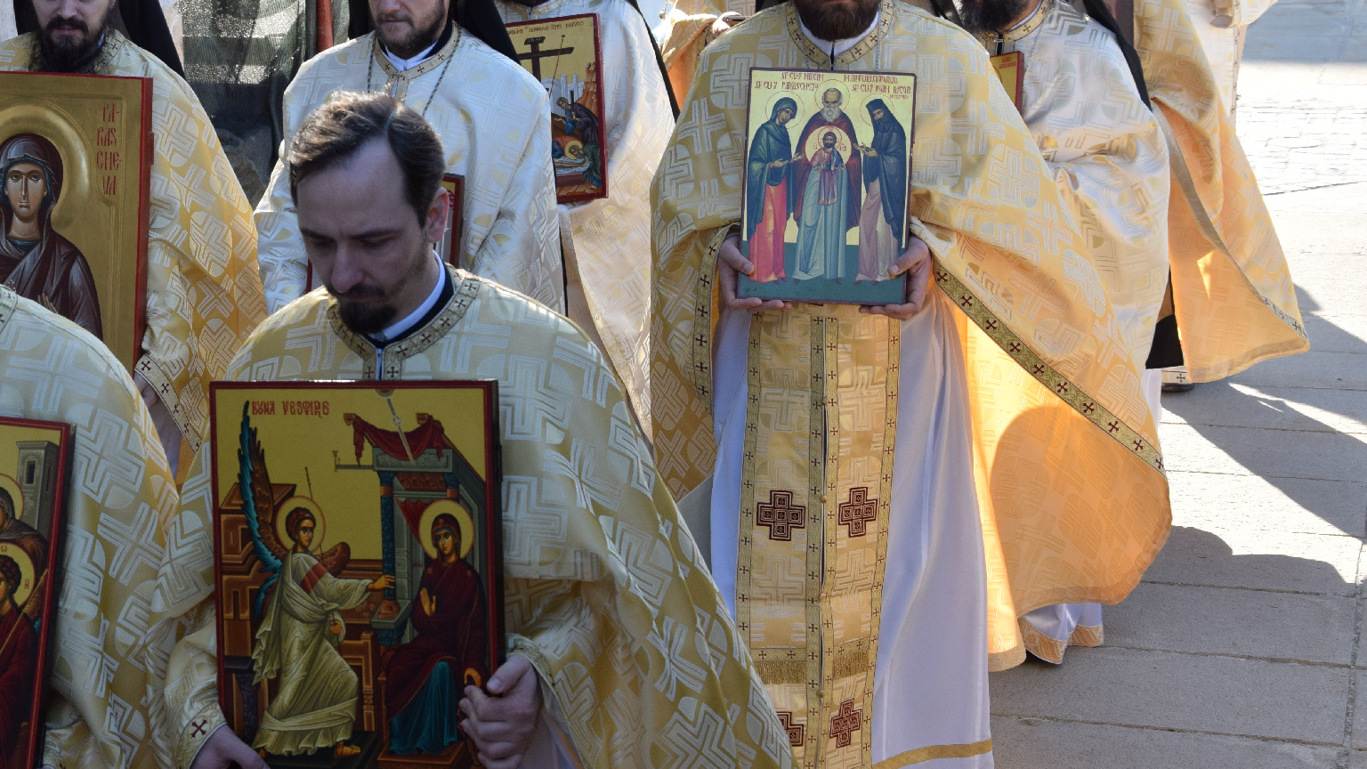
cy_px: 289
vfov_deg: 13.0
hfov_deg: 22.8
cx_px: 438
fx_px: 3371
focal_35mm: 93
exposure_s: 1/250
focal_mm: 40
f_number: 8
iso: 360
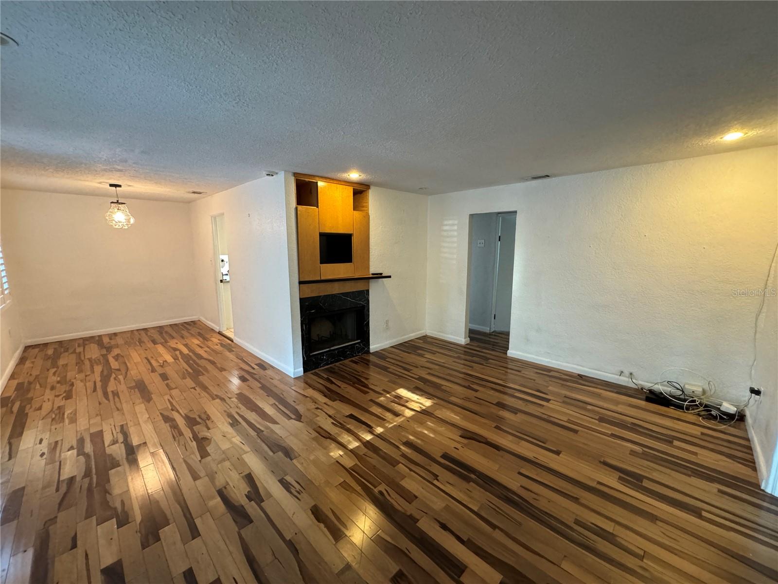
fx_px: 315
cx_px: 389
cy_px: 292
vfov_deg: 85.7
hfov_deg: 102.1
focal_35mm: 14
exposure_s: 1/60
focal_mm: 2.22
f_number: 2.2
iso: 1000
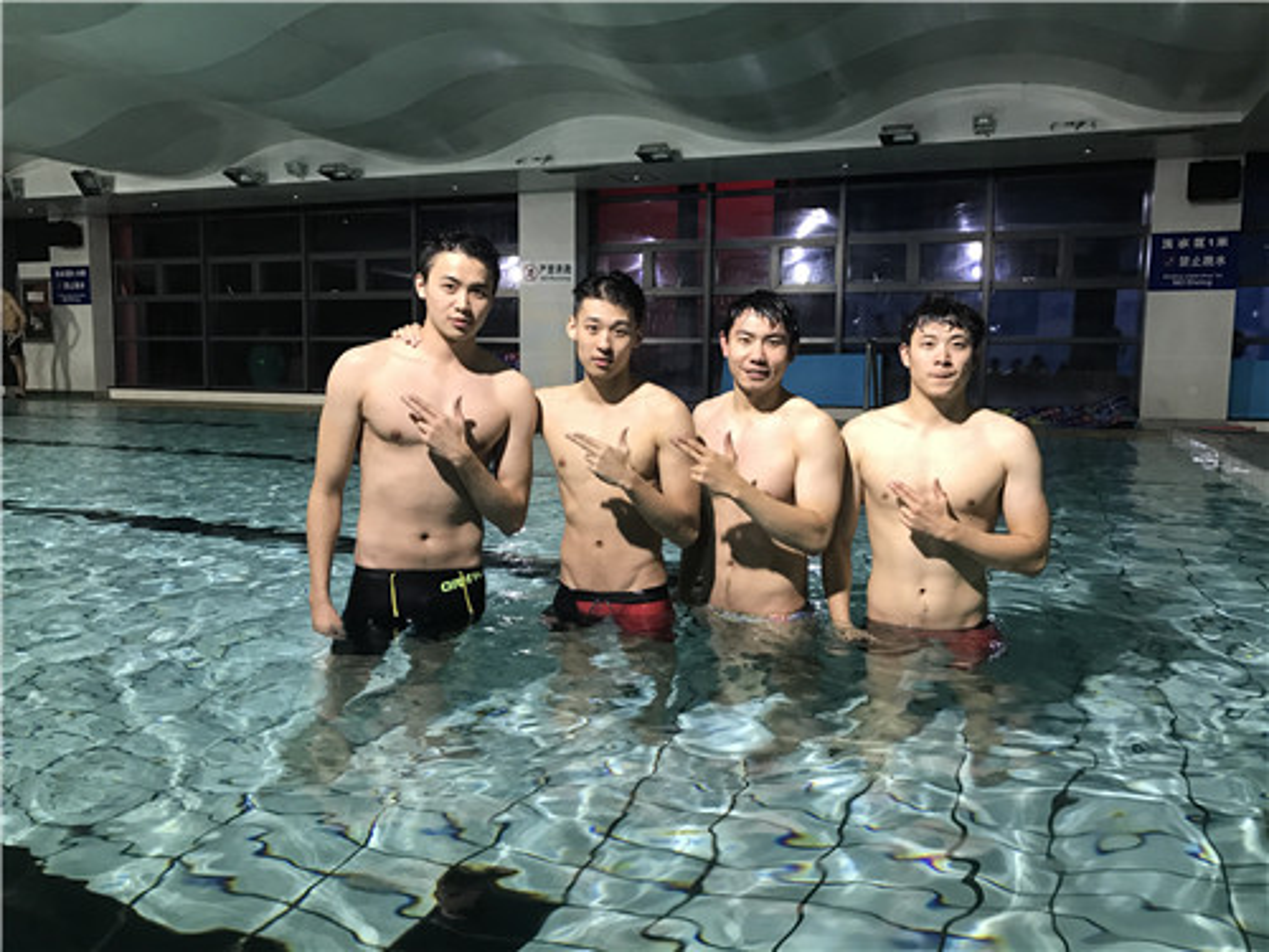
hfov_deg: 63.4
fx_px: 1026
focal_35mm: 28
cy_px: 476
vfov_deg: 49.7
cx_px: 634
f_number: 1.8
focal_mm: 3.99
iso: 40
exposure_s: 1/17
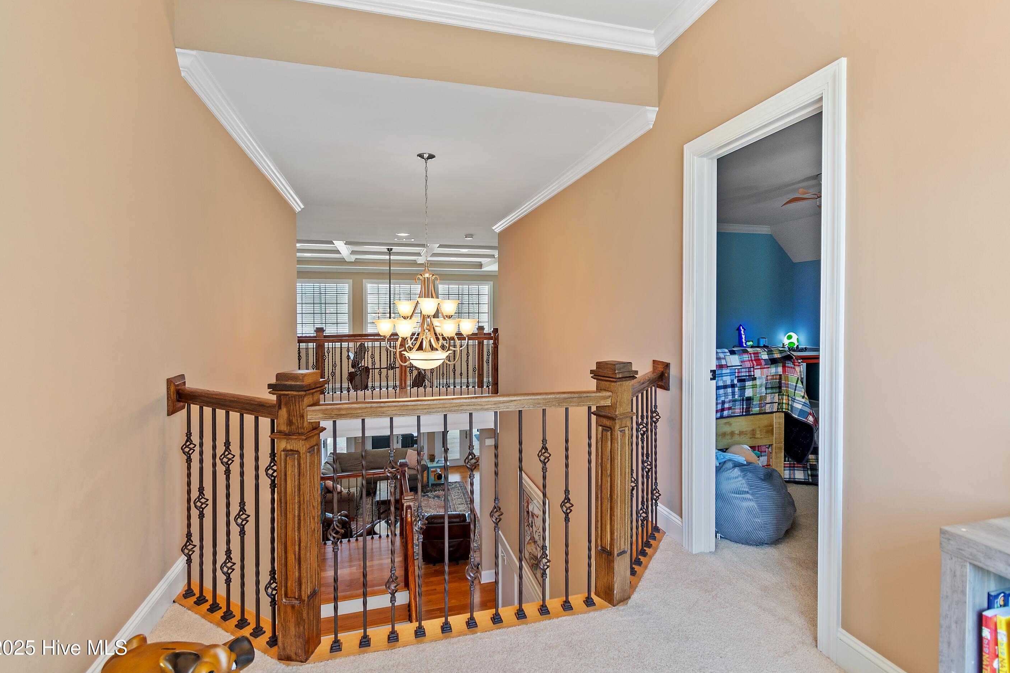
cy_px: 322
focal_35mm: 16
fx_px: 449
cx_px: 513
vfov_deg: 73.7
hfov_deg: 96.7
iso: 100
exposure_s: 1/6
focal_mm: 10
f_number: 4.5
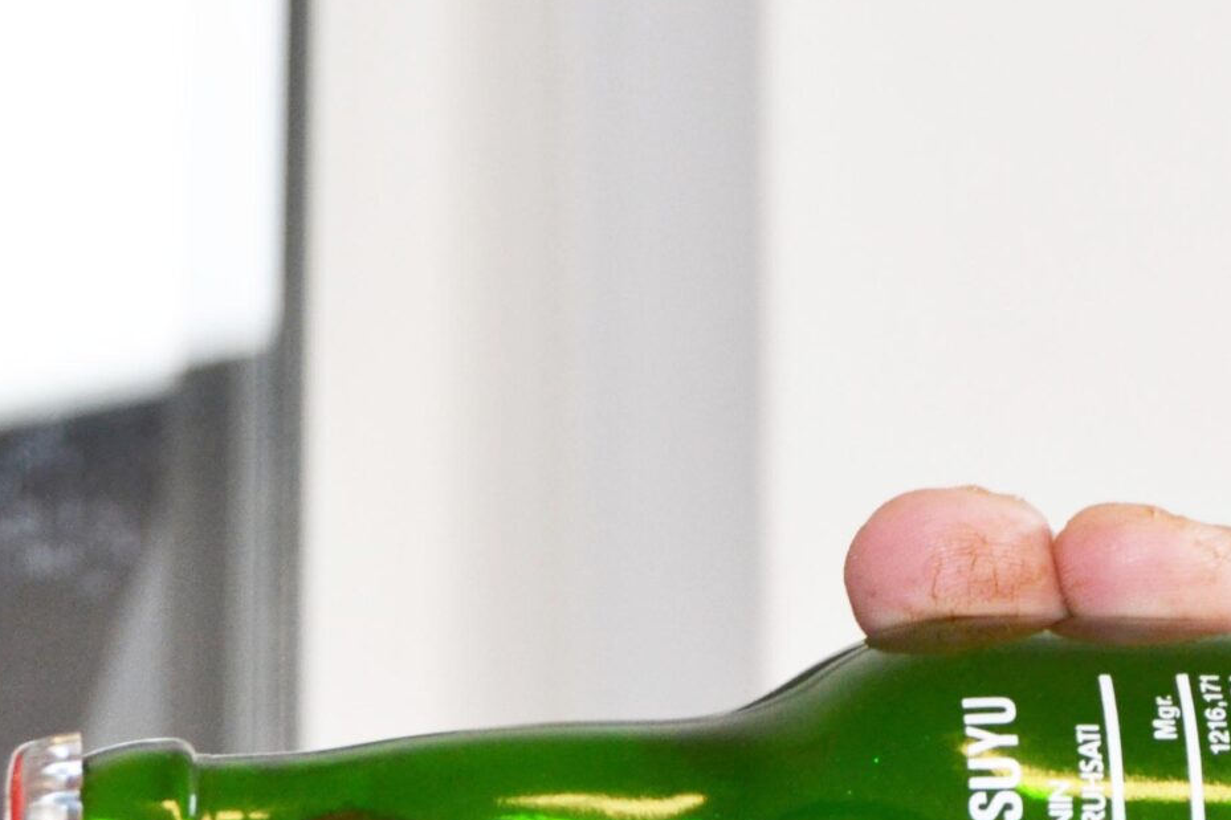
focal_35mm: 227
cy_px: 1017
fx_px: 7773
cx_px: 1052
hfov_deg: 9.0
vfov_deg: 6.0
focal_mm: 55
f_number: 5.6
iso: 800
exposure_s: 1/60
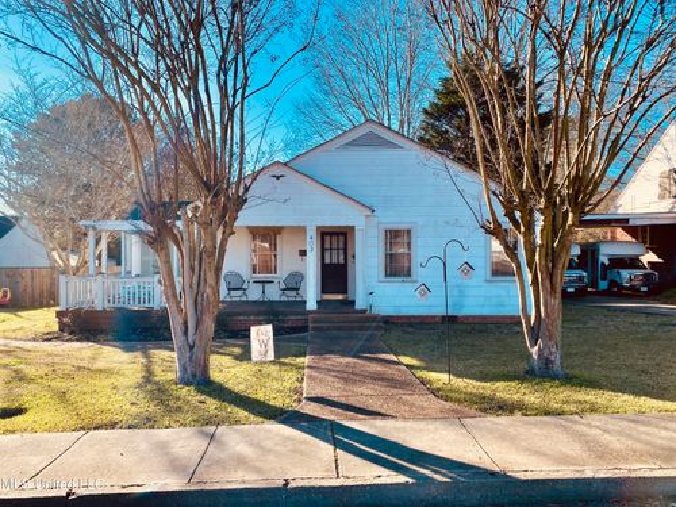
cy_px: 254
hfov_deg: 67.3
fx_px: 508
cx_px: 338
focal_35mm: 26
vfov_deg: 53.1
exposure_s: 1/998
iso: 32
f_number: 1.8
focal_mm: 4.25
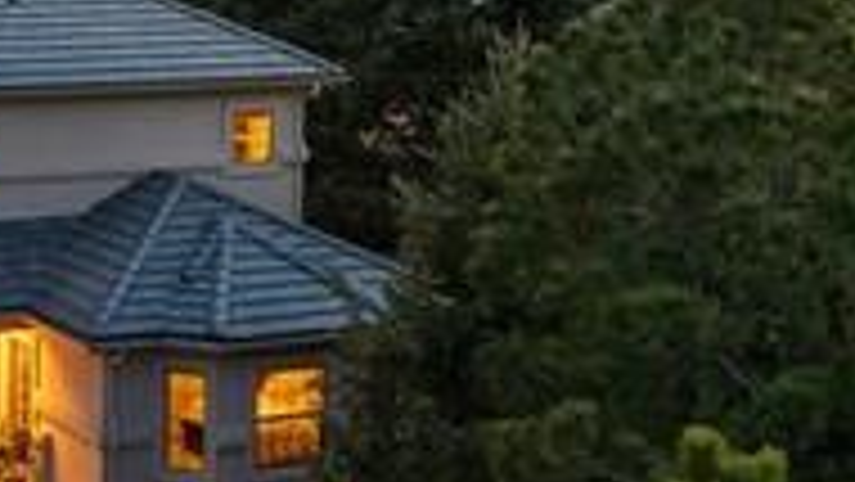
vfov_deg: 13.6
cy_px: 50
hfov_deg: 22.5
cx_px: -144
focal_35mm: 88
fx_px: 1996
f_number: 2.8
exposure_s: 1/13
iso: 430
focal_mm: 12.3
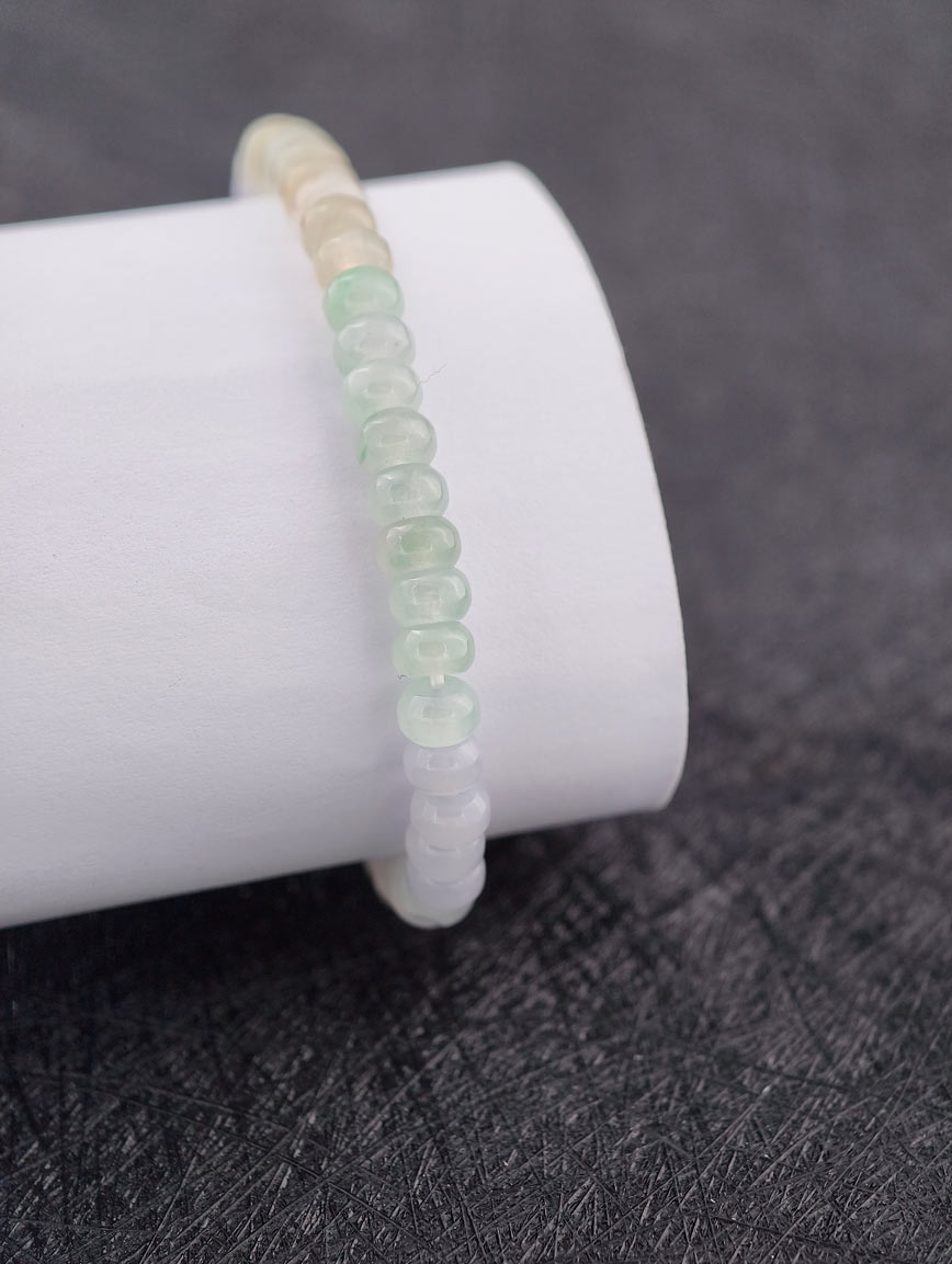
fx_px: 3109
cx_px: 476
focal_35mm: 85
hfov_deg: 17.4
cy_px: 632
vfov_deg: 23.0
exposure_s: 1/160
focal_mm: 22.48
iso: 125
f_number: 2.67
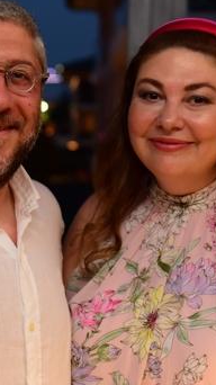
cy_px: 199
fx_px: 1050
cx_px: 32
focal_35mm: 103
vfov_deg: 20.8
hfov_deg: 11.7
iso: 1600
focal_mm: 42
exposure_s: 1/40
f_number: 2.8
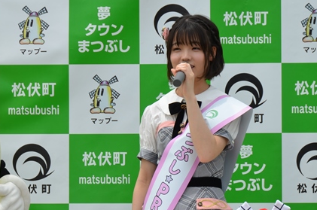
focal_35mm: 187
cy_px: 144
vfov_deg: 7.3
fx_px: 1644
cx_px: 194
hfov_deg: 11.0
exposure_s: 1/320
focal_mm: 82
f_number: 9
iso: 100
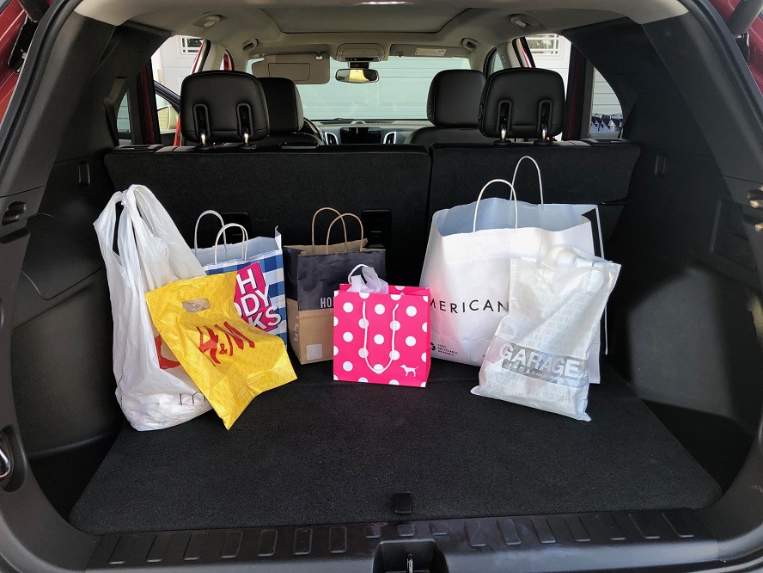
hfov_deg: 63.4
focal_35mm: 28
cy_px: 286
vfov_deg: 49.7
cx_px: 382
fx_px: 617
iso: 25
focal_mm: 4
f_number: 1.8
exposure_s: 1/120
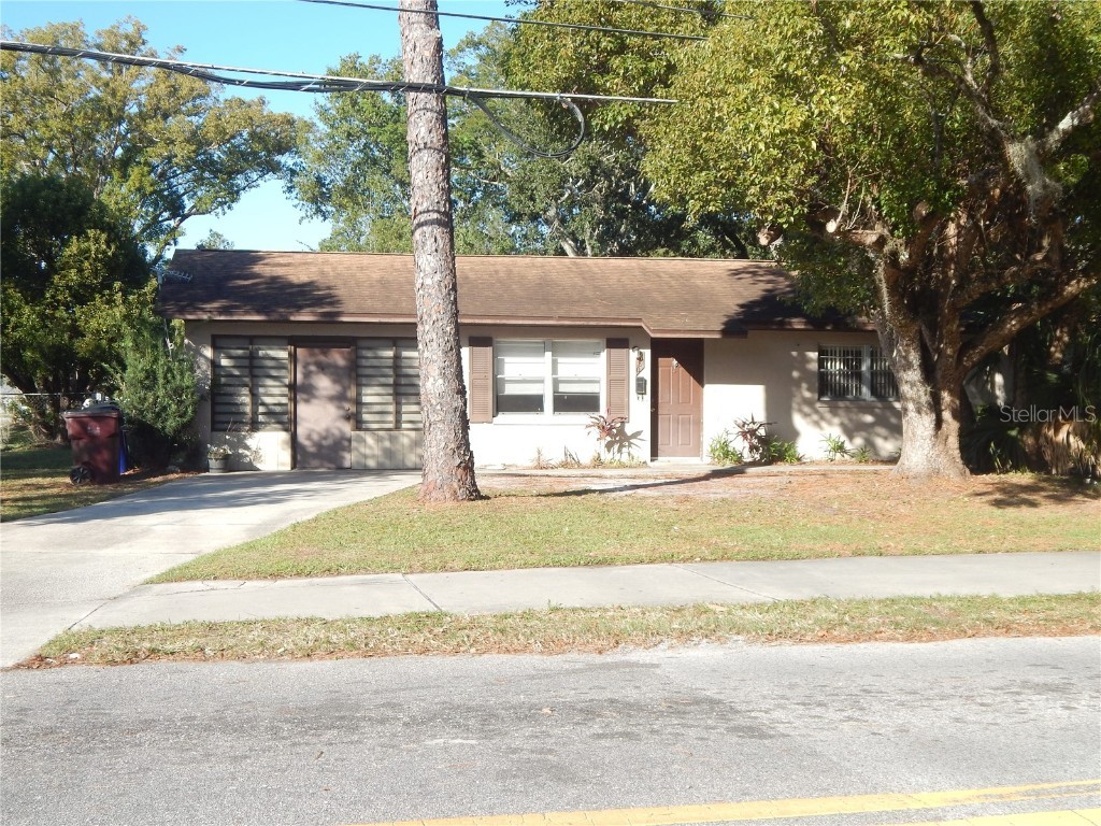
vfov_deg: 33.6
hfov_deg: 43.9
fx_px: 1368
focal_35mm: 43
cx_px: 550
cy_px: 413
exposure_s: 1/400
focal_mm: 7.7
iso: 125
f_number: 3.6
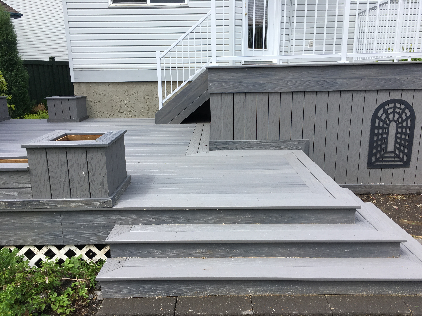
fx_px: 354
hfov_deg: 61.7
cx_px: 211
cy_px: 158
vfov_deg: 48.2
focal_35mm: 29
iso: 25
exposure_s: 1/916
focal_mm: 4.15
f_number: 2.2
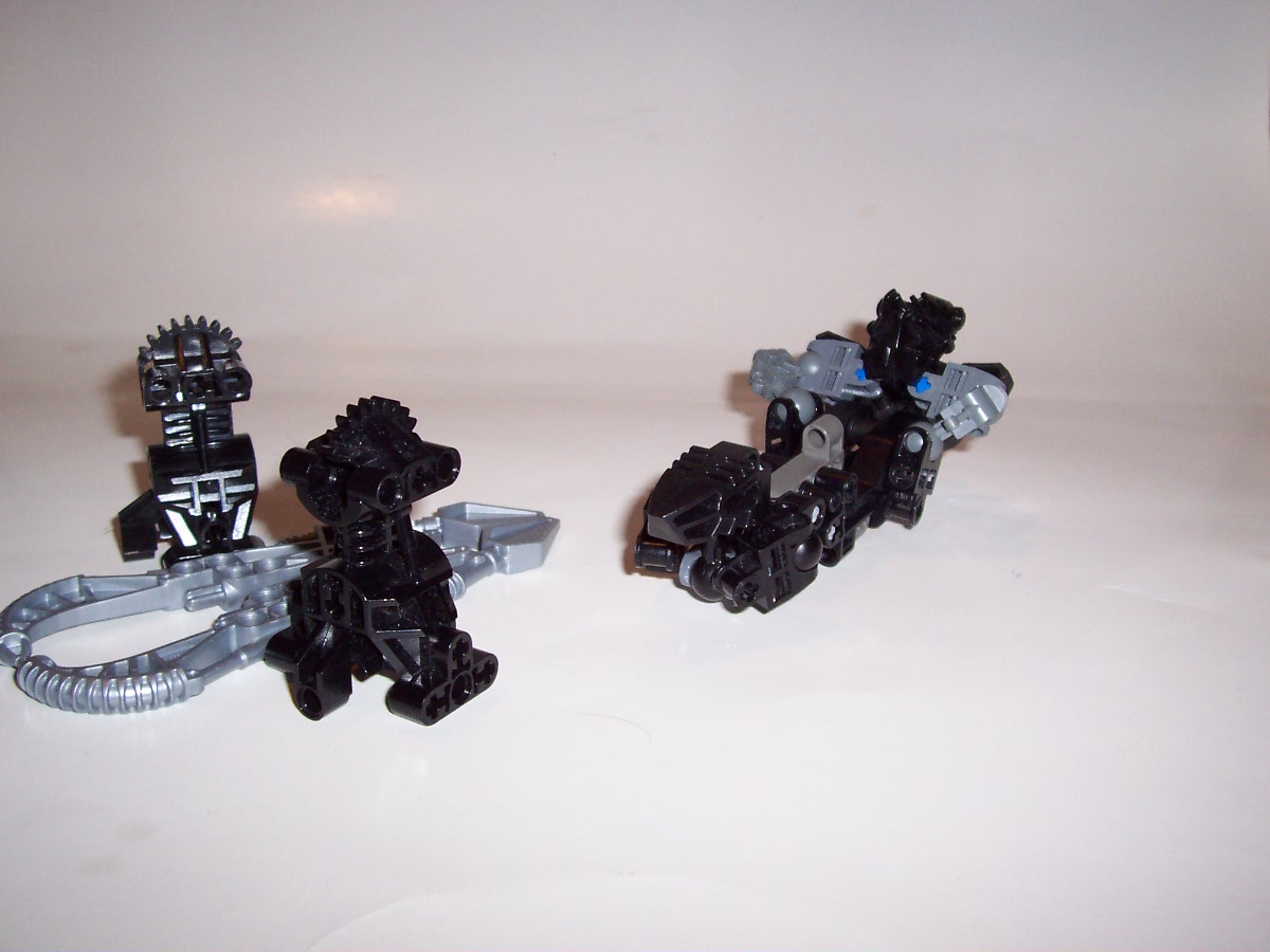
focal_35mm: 37
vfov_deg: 38.7
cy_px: 476
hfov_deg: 50.1
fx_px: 1357
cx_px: 635
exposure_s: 1/60
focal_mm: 5.6
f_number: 2.8
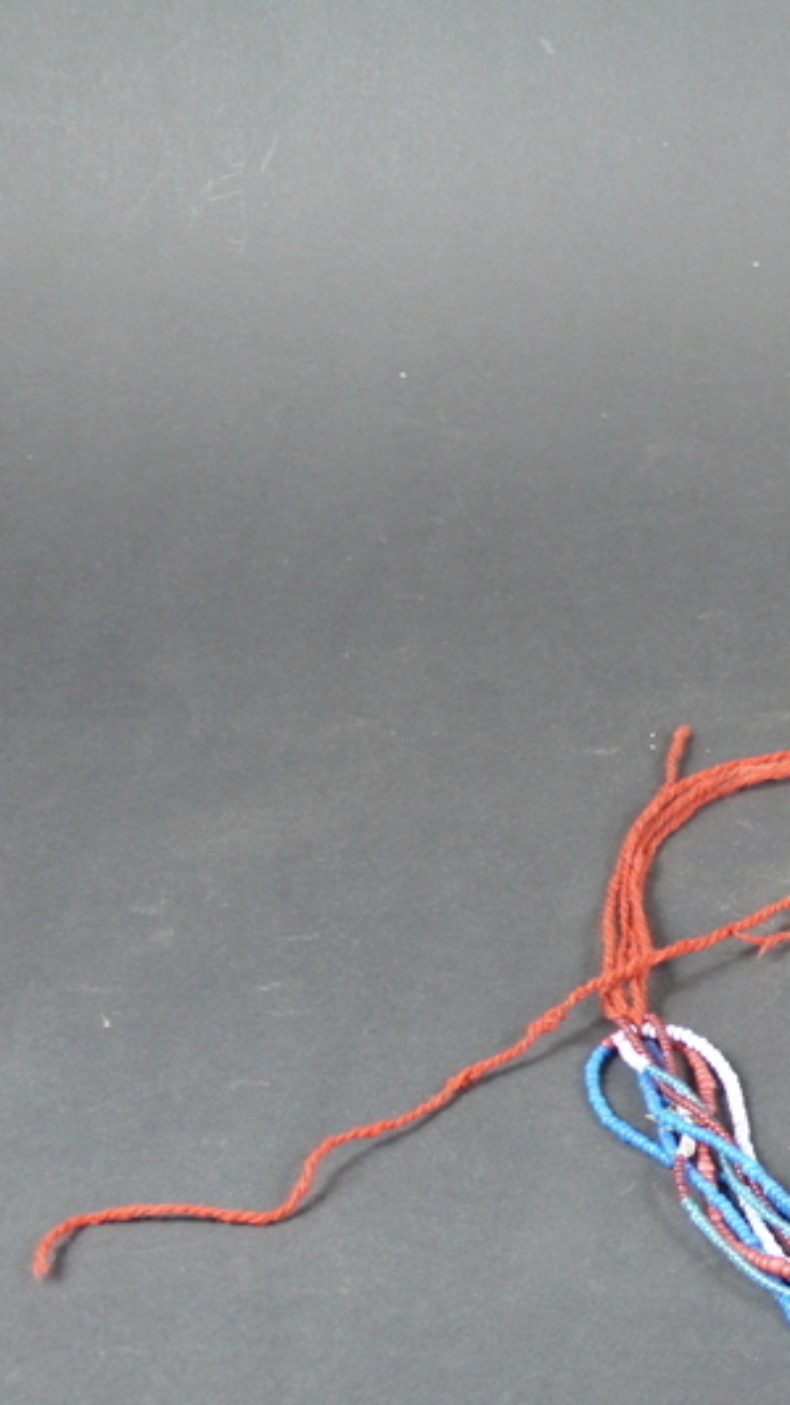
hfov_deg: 15.0
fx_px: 2869
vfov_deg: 27.5
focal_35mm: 77
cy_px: 758
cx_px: 1007
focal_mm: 9.8
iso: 200
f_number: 3.2
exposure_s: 1/13
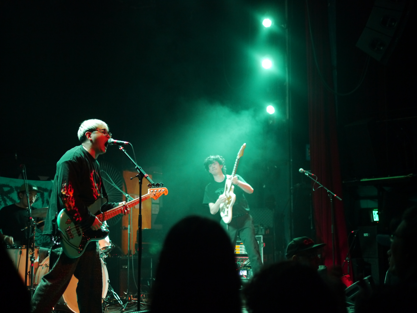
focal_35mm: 50
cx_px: 208
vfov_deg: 29.1
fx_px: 603
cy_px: 156
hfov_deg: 38.2
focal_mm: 25
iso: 1600
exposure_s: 1/60
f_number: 1.4
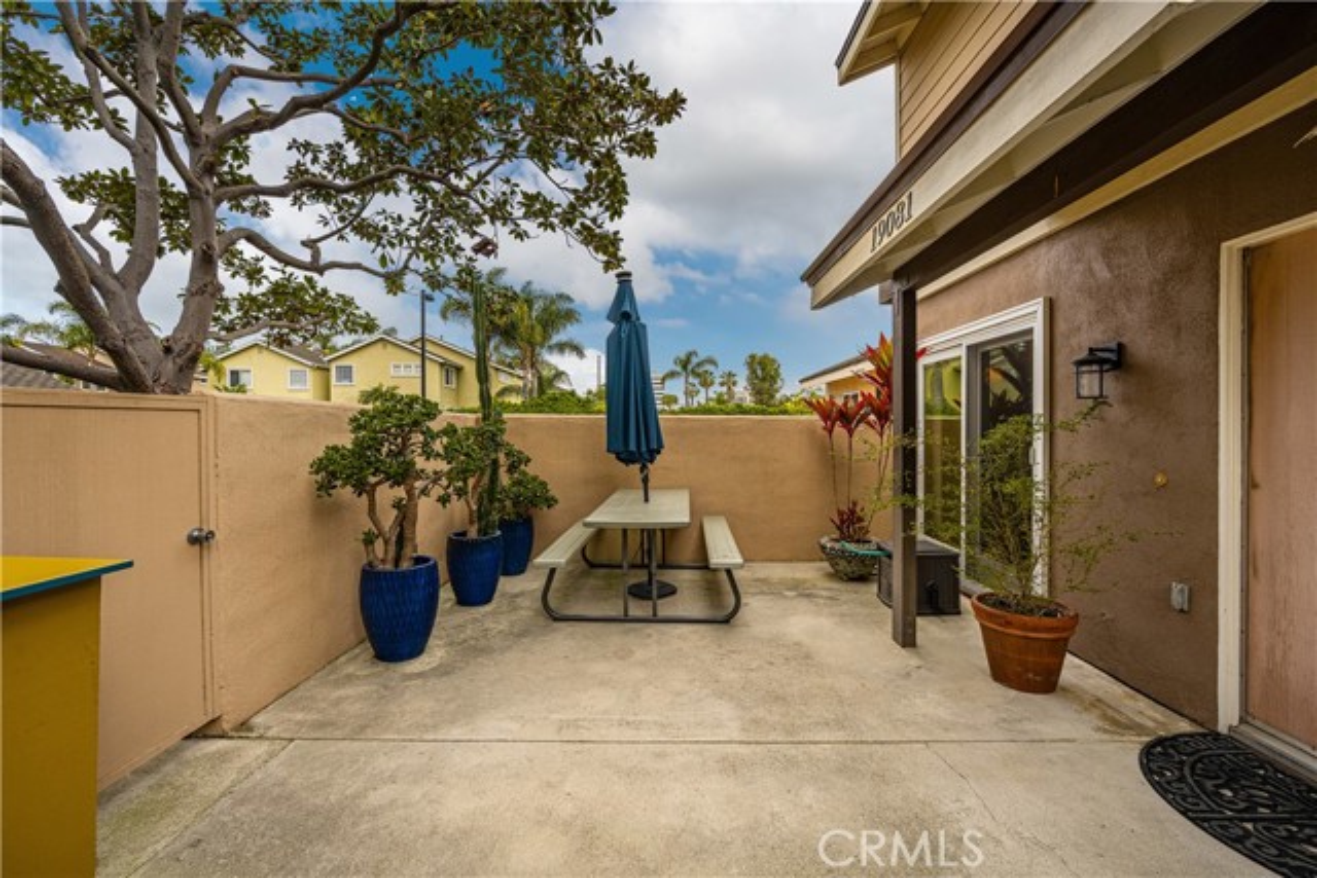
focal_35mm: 14
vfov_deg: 81.2
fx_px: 512
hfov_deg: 104.2
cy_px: 439
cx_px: 658
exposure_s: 1/250
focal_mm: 14
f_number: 8
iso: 100
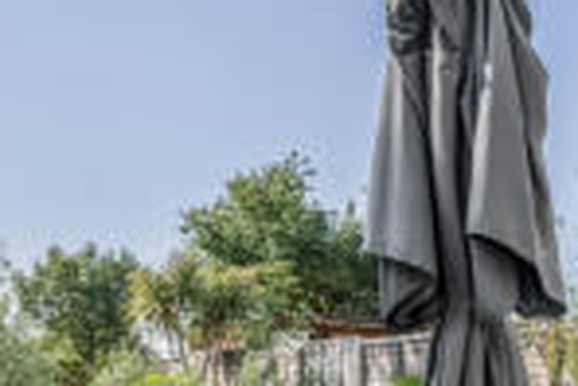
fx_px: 723
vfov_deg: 28.2
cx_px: 609
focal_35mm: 45
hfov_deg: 37.6
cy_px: 380
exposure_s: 1/1600
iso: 400
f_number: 8
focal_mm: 14
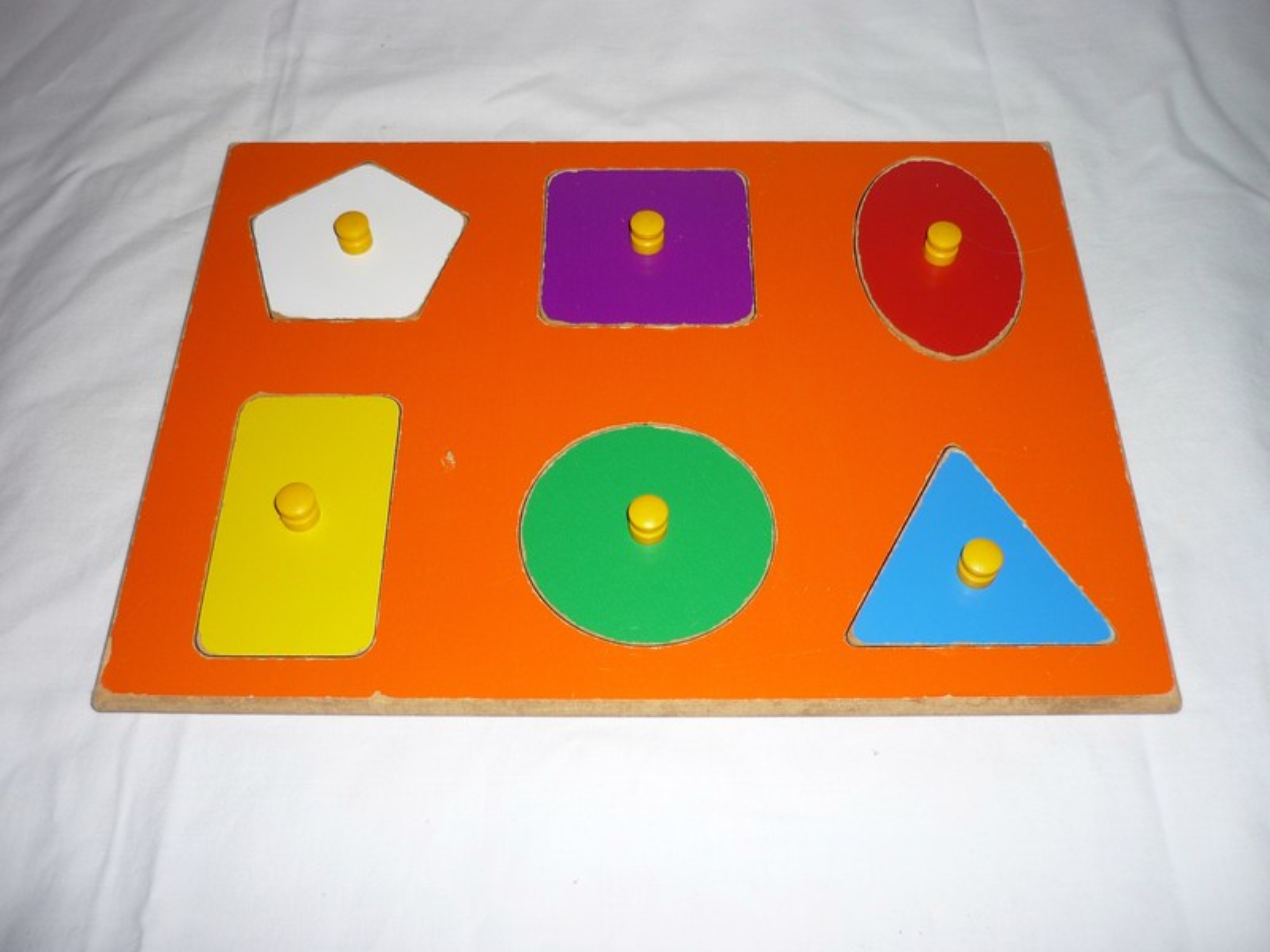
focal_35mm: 33
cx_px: 635
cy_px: 476
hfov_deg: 55.4
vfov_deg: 42.9
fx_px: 1211
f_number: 2.8
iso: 100
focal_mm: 5.5
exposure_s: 1/30
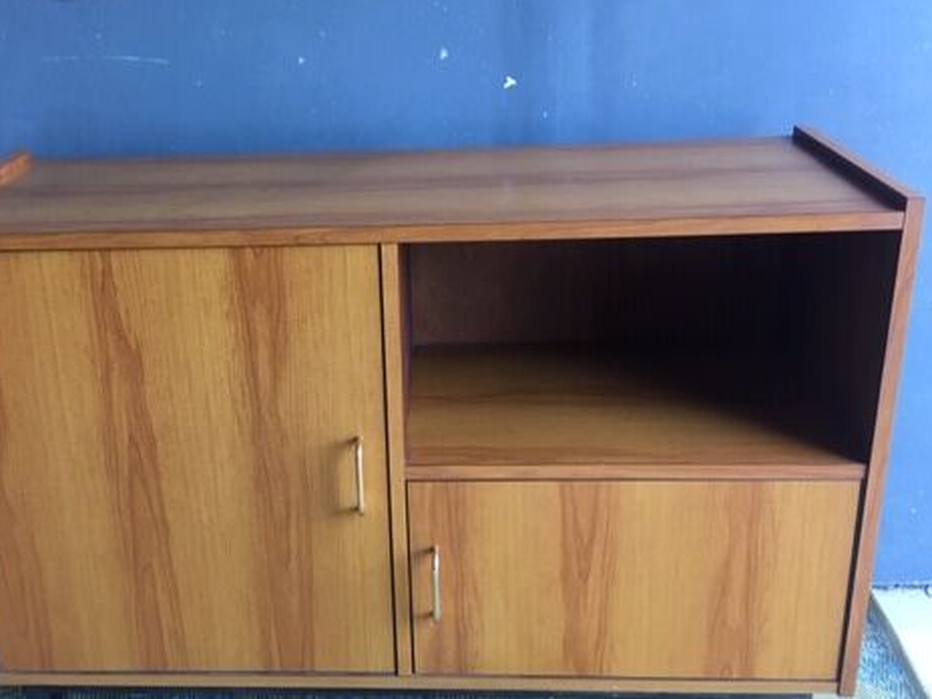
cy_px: 329
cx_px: 364
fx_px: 1077
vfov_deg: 35.9
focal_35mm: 40
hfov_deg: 46.5
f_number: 2.2
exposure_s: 1/33
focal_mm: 4.15
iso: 125
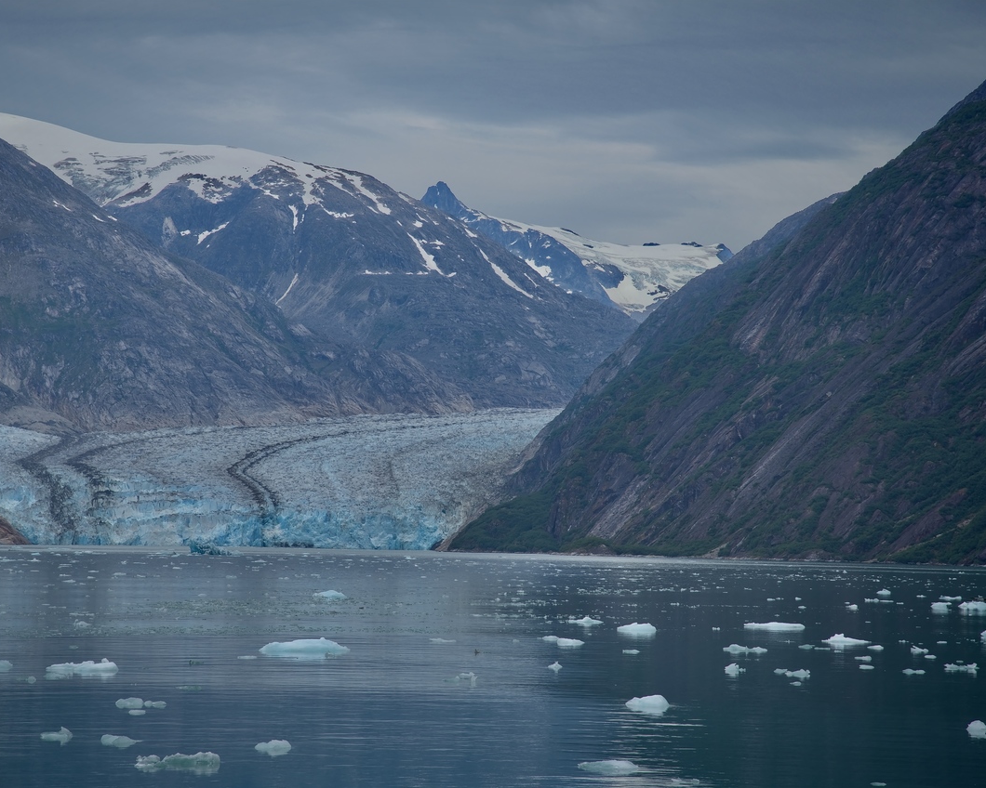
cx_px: 425
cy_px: 393
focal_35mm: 136
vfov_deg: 11.4
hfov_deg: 14.2
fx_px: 3969
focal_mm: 120
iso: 100
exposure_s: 1/250
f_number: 8
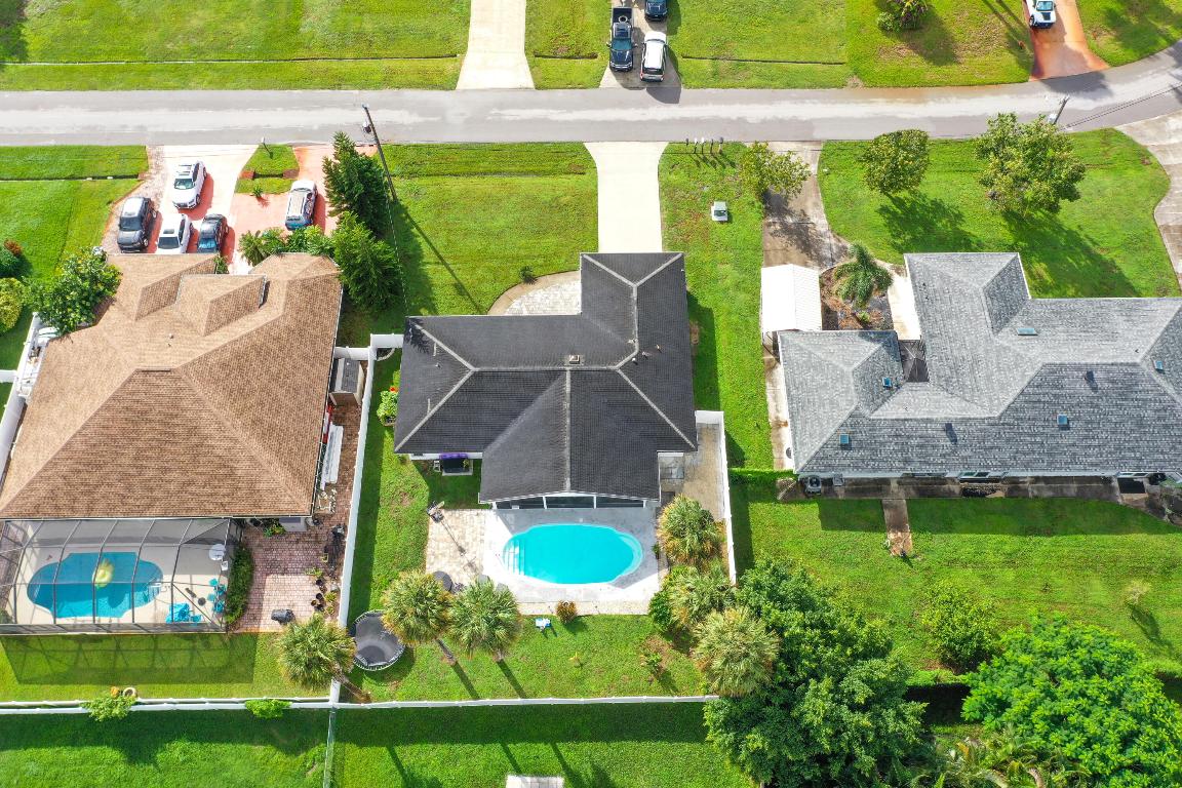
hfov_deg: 65.5
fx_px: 919
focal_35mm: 28
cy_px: 394
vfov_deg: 46.4
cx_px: 591
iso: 100
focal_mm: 10.26
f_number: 5
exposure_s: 1/320
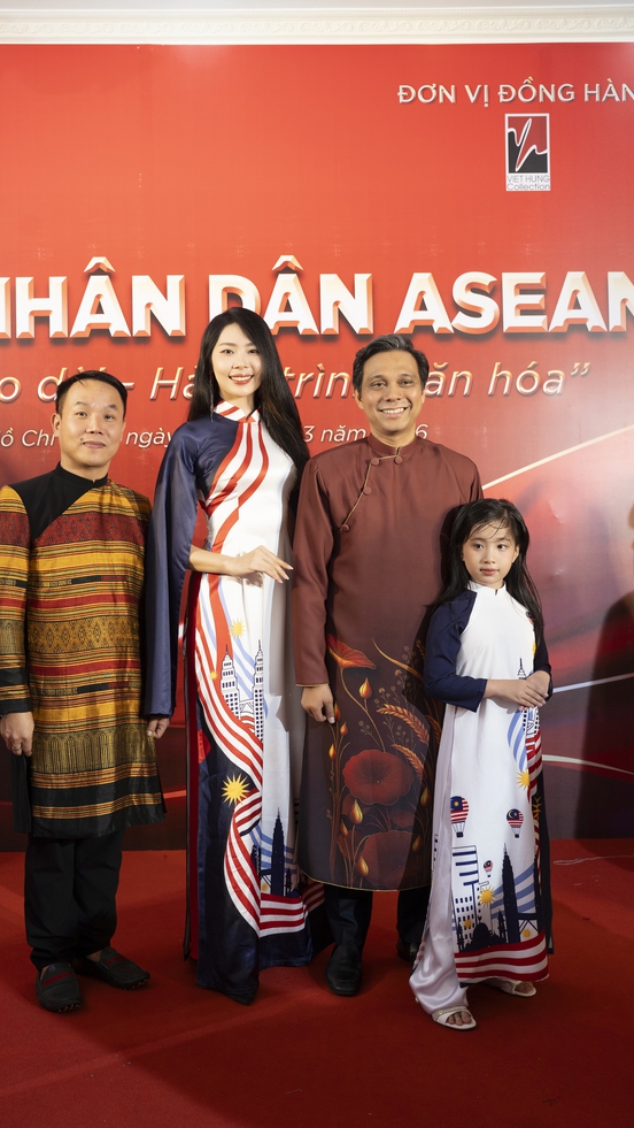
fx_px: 1106
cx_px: 293
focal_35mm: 37
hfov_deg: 32.0
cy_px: 567
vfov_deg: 54.0
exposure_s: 1/160
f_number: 4.5
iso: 500
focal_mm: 35
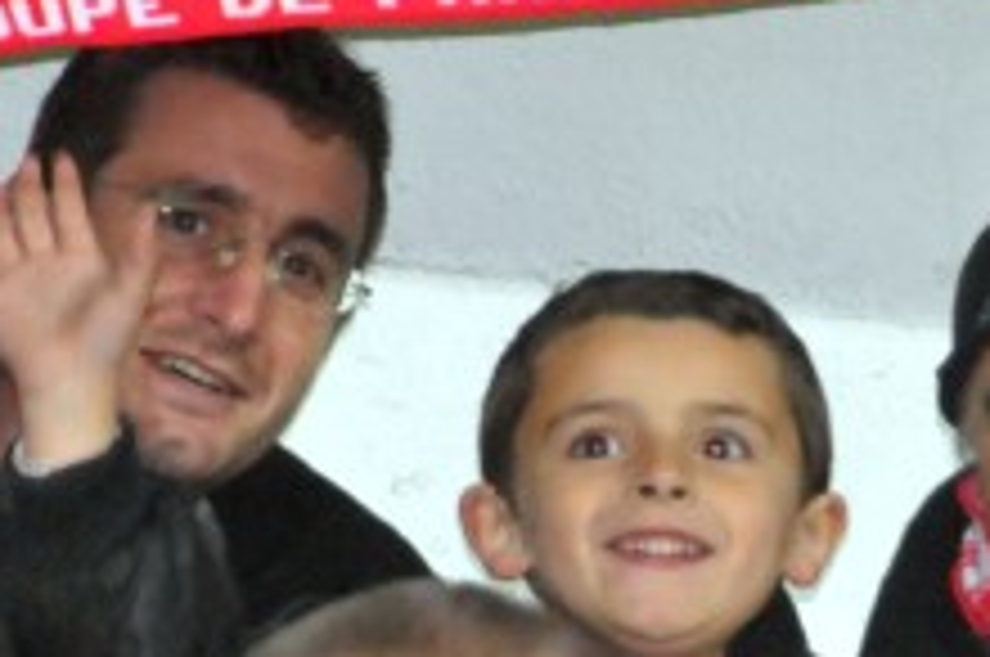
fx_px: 26224
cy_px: 425
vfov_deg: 1.4
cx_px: 850
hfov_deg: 2.2
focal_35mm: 955
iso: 3200
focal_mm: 200
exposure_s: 1/60
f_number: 7.1
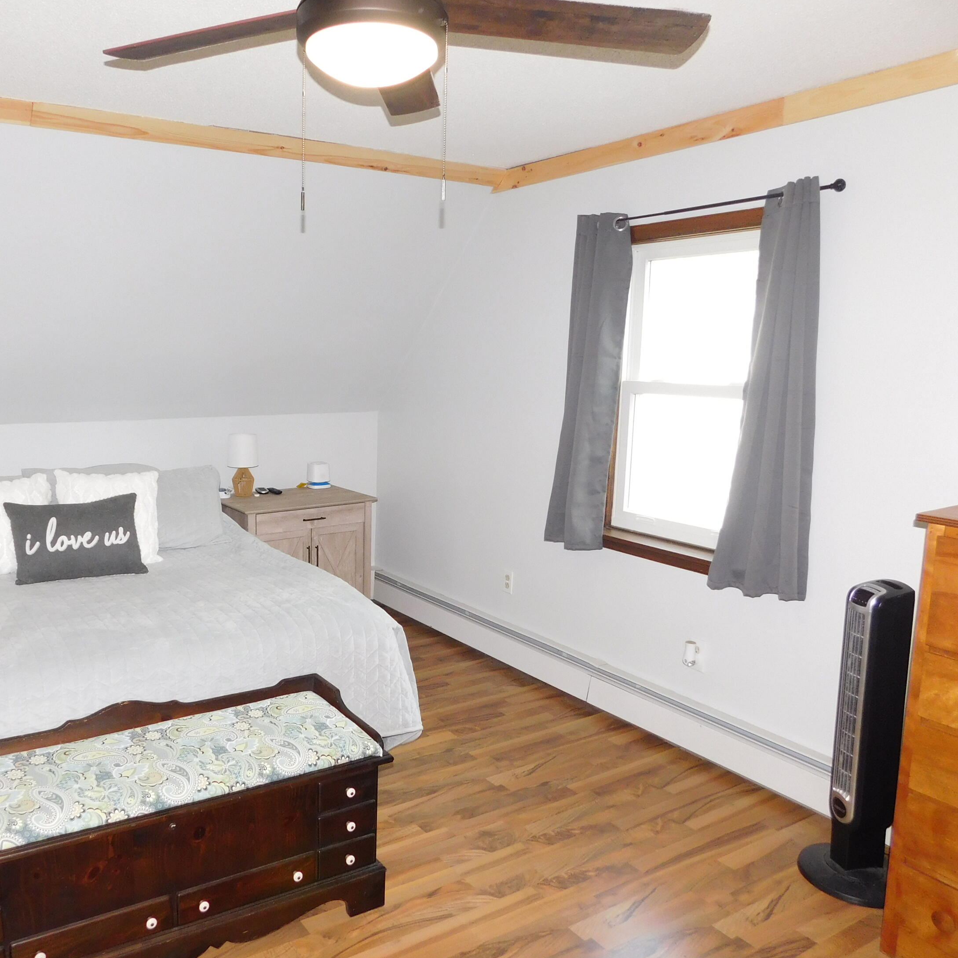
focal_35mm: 28
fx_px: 877
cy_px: 484
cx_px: 343
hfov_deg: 56.4
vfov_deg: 57.3
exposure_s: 1/30
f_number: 3
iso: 220
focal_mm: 4
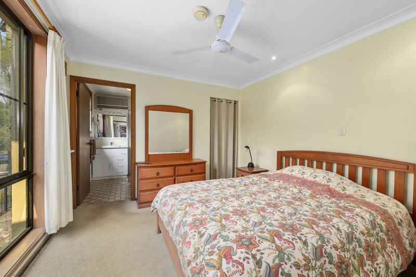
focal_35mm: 14
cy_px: 138
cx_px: 208
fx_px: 162
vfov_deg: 81.1
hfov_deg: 104.3
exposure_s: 1/20
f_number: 7.1
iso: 200
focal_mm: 14
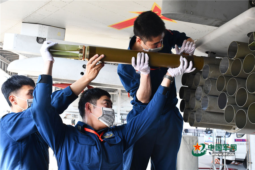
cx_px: 128
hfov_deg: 48.5
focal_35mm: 40
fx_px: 283
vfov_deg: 33.4
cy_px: 85
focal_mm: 27
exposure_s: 1/320
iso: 1600
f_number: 9
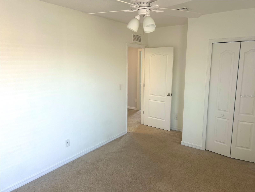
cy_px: 96
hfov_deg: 67.3
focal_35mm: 26
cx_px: 128
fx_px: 192
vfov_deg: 53.1
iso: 64
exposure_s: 1/60
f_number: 1.5
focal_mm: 5.7
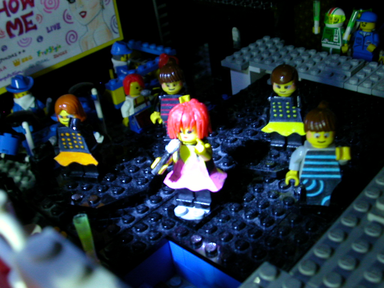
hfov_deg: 43.9
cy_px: 144
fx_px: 477
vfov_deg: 33.6
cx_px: 192
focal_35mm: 43
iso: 200
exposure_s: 1/2.5
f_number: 2.9
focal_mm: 6.6
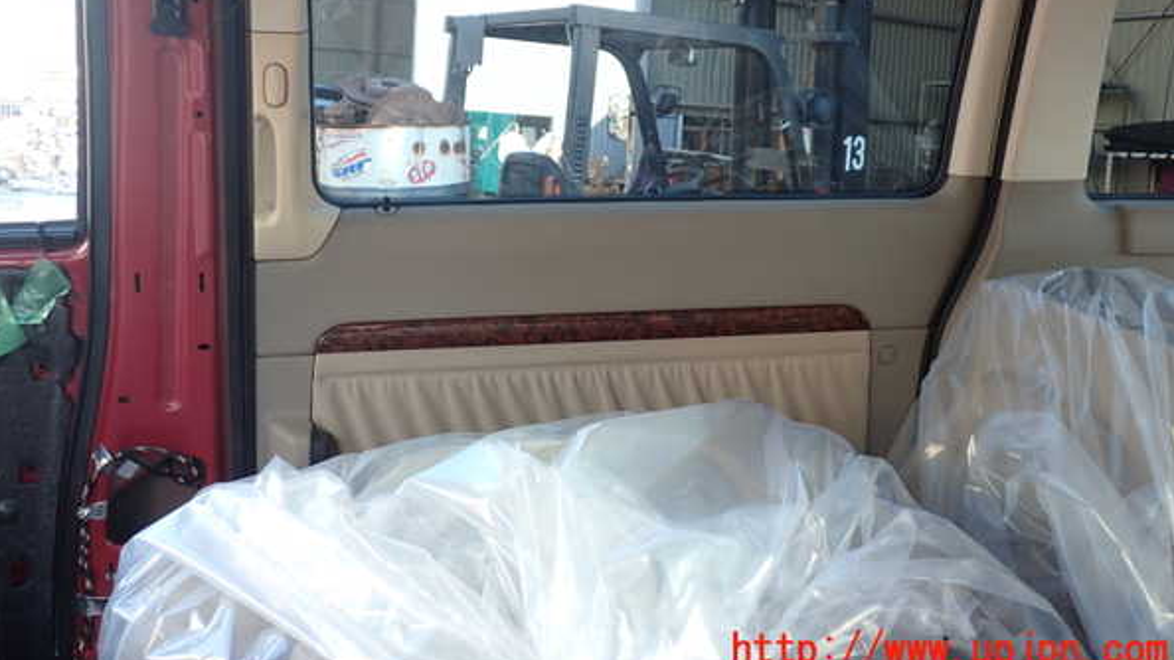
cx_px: 585
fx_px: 1027
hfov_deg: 59.5
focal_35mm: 33
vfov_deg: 35.3
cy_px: 231
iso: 100
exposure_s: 1/60
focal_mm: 5.4
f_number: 2.3
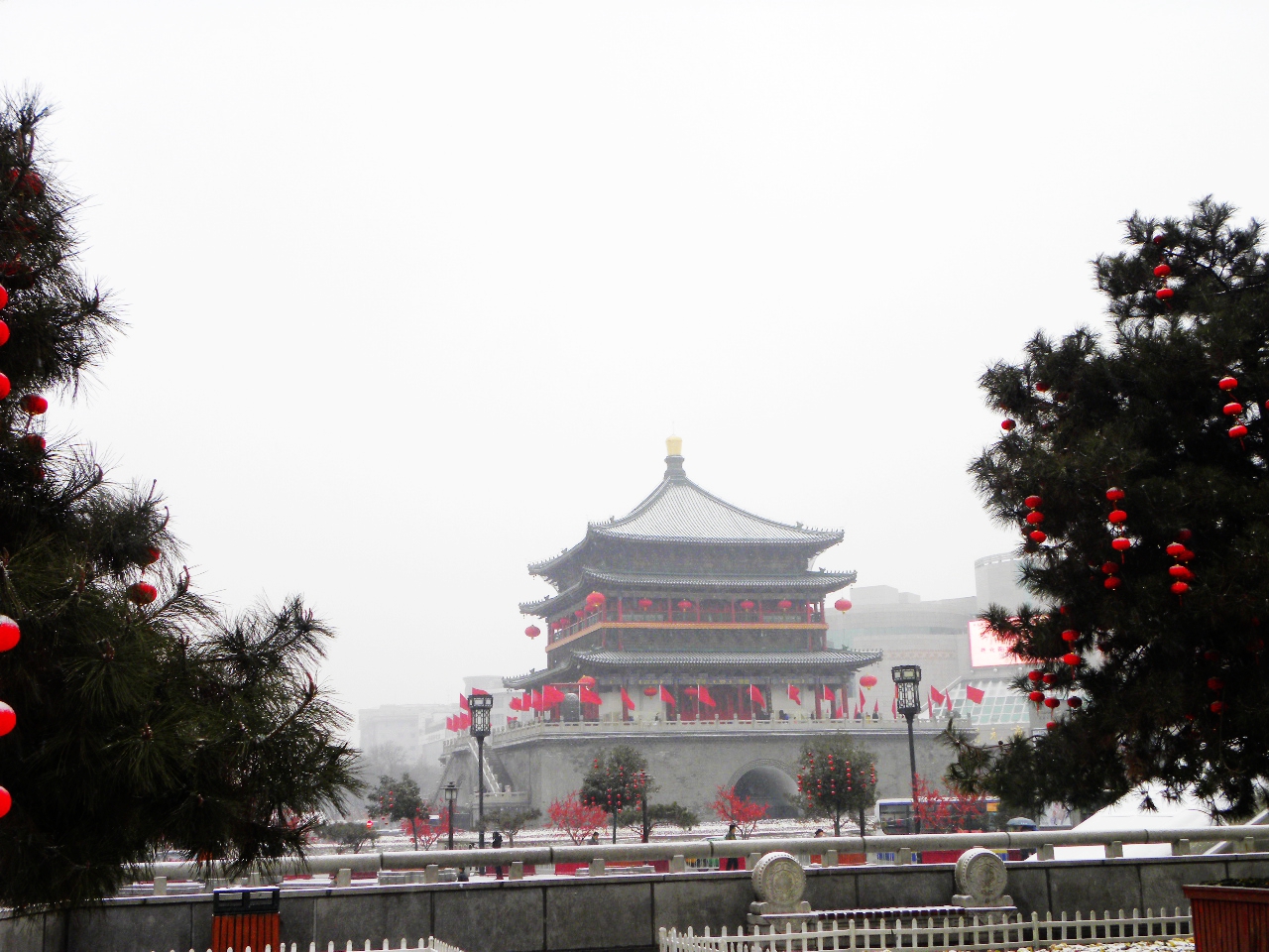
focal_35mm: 46
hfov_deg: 41.2
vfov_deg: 31.5
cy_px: 476
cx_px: 634
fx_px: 1686
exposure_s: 1/160
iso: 64
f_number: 3.5
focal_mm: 8.2
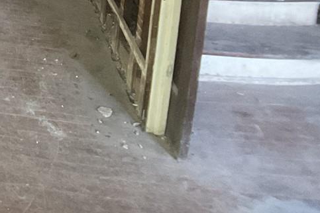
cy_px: -127
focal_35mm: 100
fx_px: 889
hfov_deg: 18.0
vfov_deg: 12.8
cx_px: -170
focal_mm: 3
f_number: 1.8
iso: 320
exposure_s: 1/40
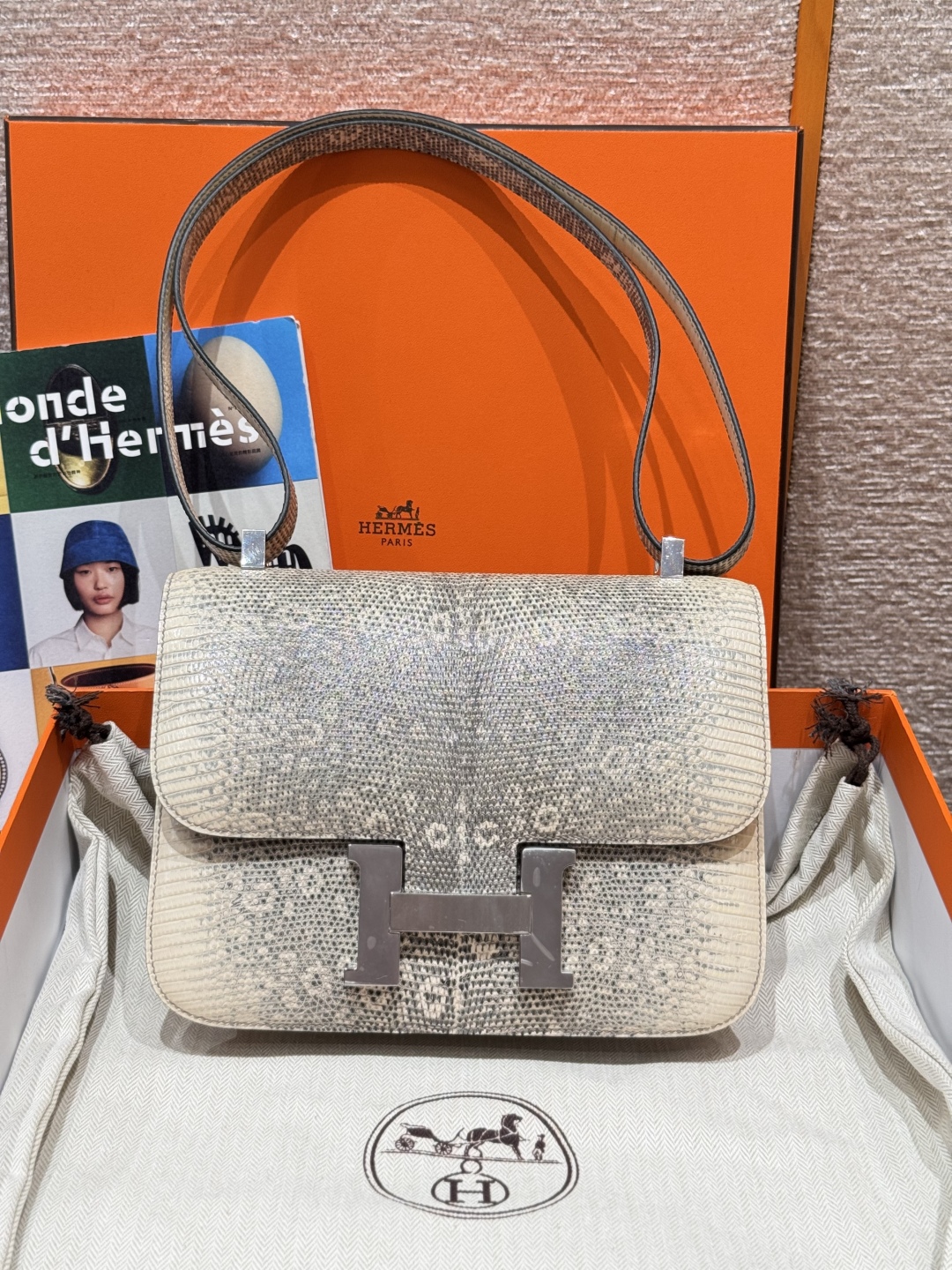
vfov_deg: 39.7
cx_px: 476
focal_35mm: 48
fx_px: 1760
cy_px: 635
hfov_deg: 30.3
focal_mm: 6.76
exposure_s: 1/100
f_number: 1.78
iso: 125
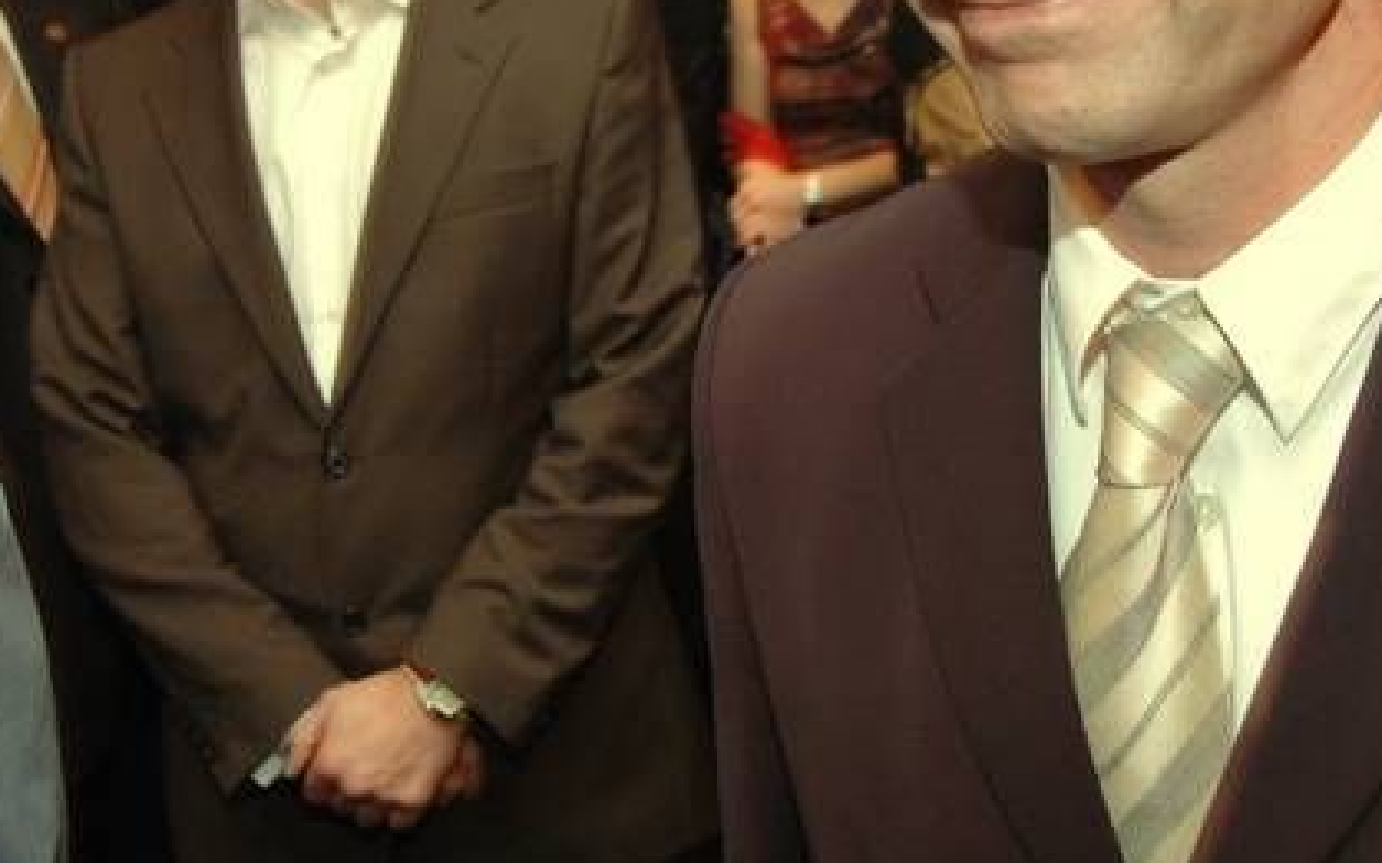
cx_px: 975
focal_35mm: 59
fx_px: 2216
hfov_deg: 34.2
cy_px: 220
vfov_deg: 21.8
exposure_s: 1/20
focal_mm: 23
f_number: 4
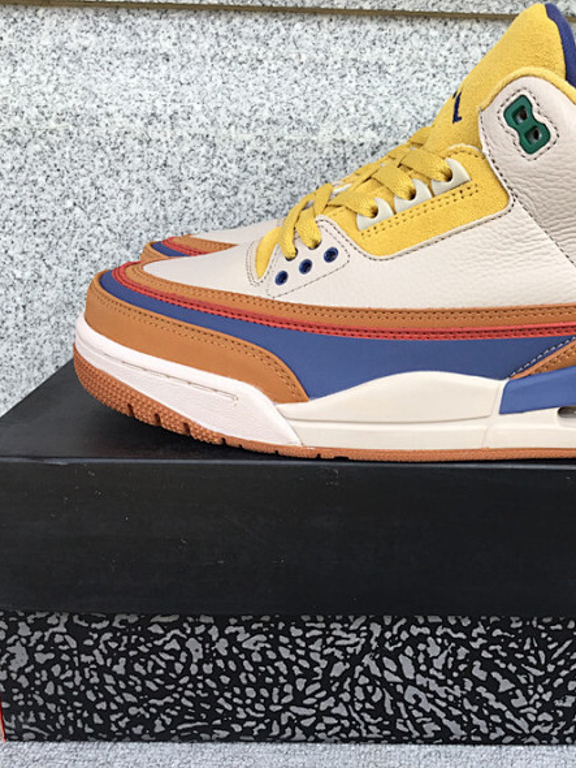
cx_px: 430
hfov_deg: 33.7
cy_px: 381
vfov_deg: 44.8
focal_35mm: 42
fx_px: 931
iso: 25
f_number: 2.4
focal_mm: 3.3
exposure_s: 1/179
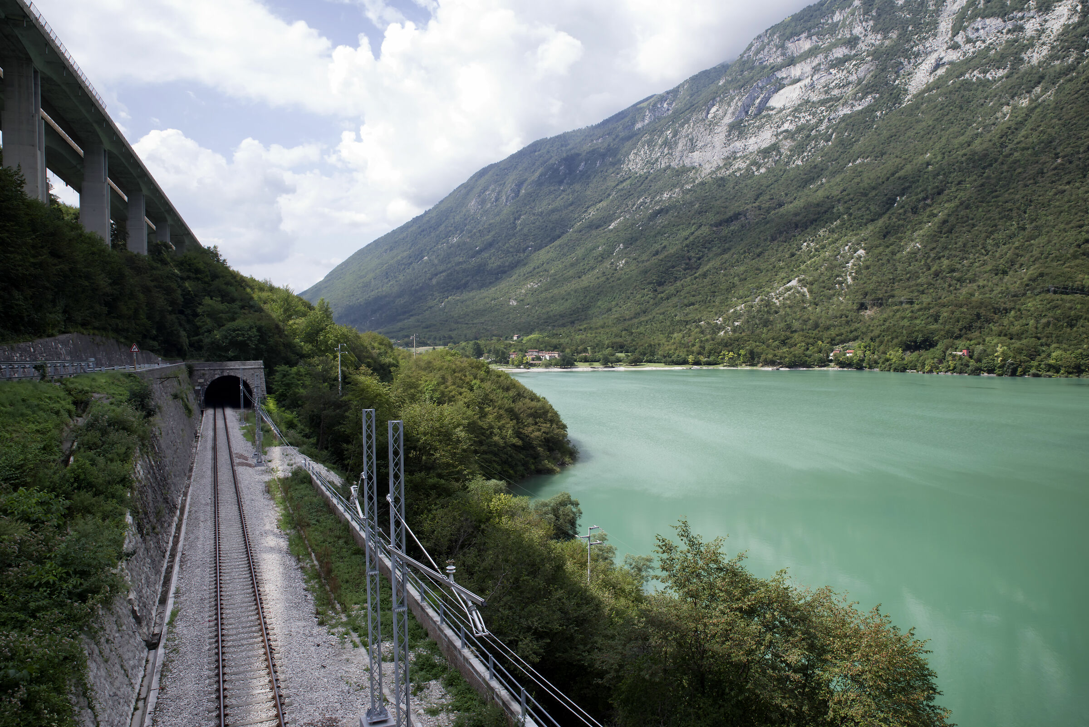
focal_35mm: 24
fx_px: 726
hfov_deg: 73.7
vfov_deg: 53.2
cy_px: 364
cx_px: 544
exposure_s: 1/100
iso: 200
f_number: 11
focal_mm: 24
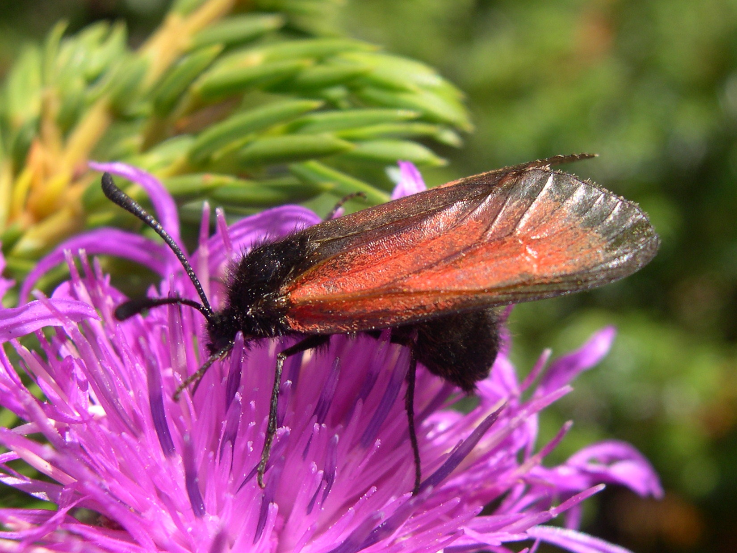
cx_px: 368
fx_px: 809
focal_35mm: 38
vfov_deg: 37.7
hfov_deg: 49.0
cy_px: 276
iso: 100
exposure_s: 1/150
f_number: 7.6
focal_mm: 8
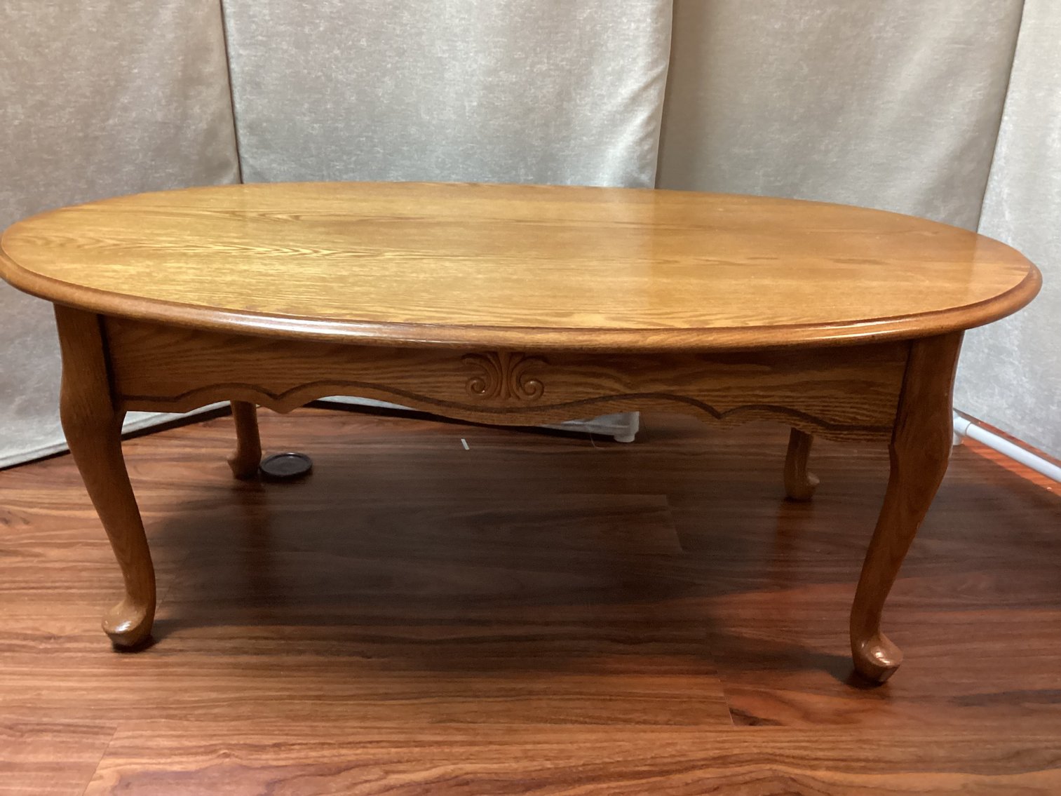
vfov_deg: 45.4
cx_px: 530
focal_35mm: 31
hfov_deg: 58.3
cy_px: 398
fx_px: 950
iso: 500
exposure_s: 1/30
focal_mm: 3.3
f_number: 2.4
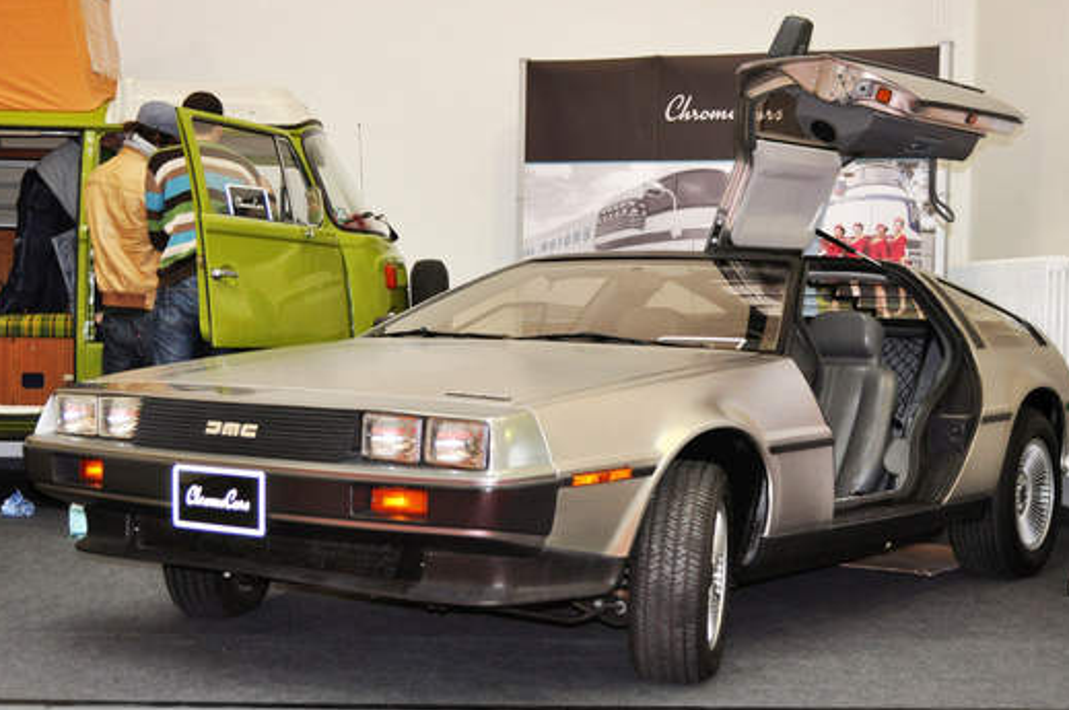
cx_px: 577
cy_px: 369
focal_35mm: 59
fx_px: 1750
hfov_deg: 33.9
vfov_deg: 22.9
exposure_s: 1/60
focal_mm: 34
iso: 800
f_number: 3.8
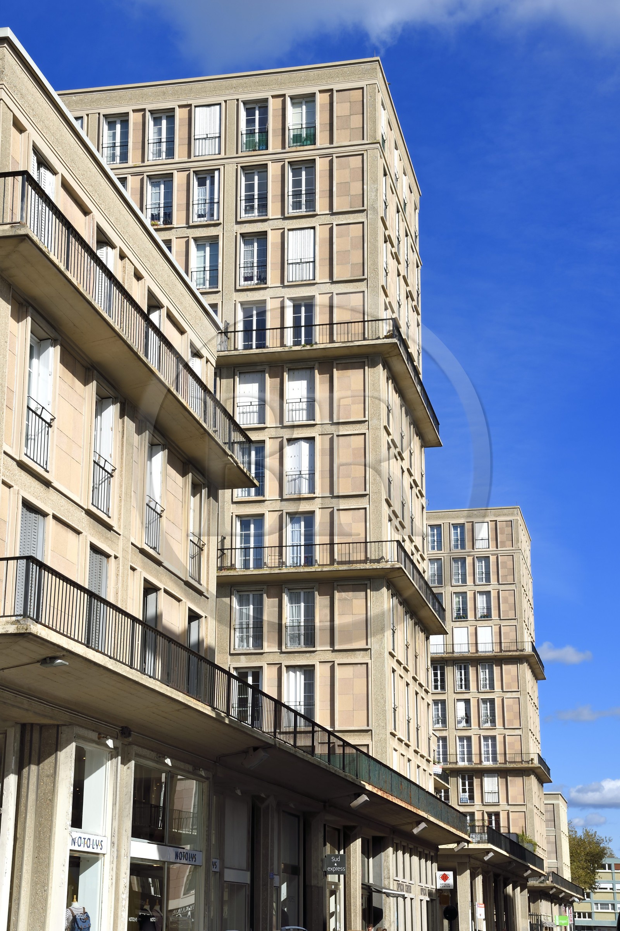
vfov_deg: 33.4
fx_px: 1552
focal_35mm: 60
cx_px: 310
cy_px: 466
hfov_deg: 22.6
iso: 200
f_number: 13
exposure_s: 1/250
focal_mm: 60
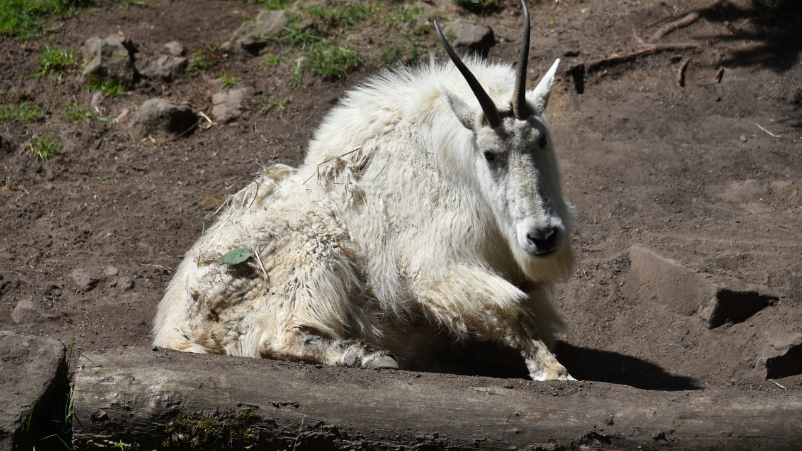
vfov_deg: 6.1
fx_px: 4254
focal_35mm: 200
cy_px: 220
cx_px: 400
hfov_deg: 10.8
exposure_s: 1/400
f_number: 8
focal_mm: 190
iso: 100
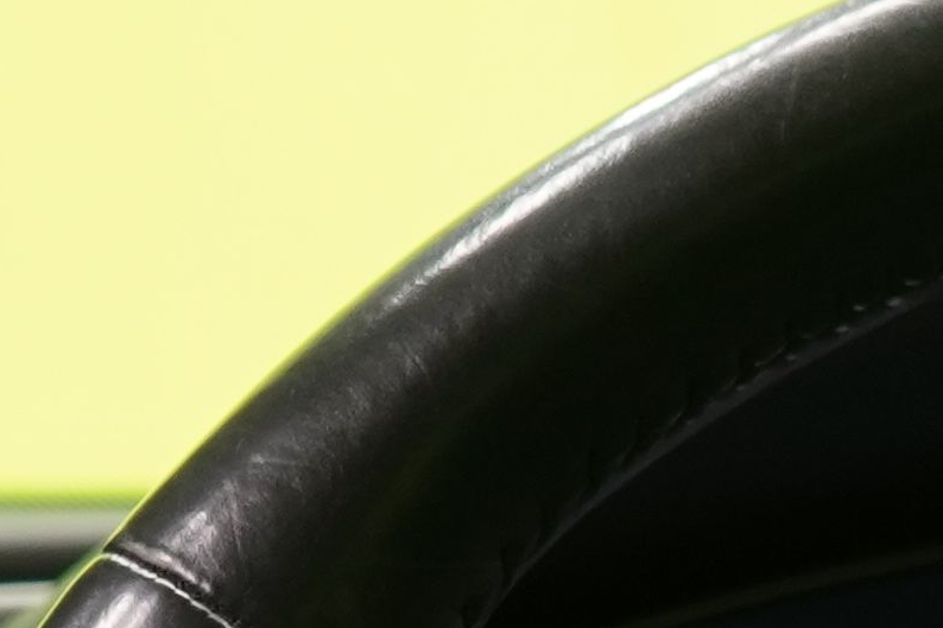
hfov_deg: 7.4
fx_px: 7123
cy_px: 1696
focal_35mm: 272
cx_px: 1676
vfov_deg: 4.9
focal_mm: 36
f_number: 5.6
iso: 1250
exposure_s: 1/25
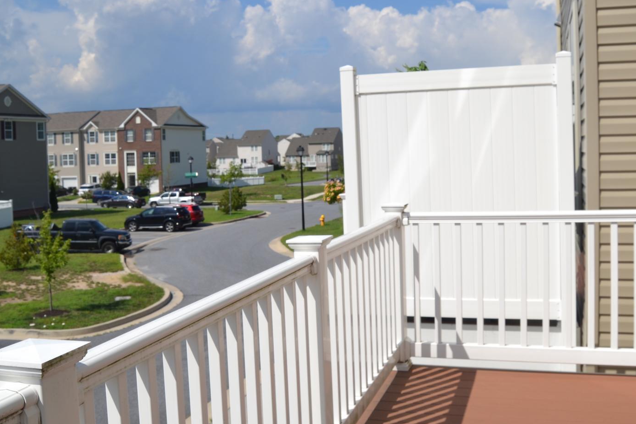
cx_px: 308
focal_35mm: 40
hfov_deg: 48.5
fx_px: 707
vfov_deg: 33.3
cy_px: 173
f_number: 10
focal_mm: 18
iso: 100
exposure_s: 1/400
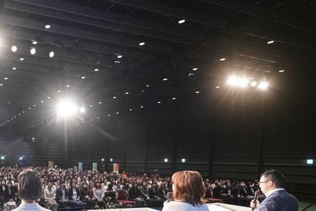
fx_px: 228
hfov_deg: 55.9
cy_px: 171
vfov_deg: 46.8
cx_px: 11
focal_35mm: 26
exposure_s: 1/160
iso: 3200
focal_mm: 12
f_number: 4
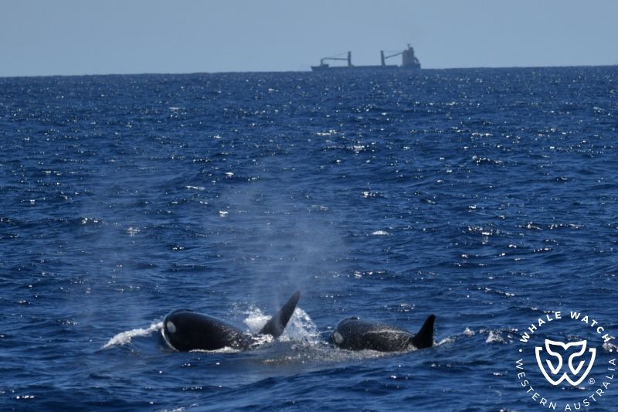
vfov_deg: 5.7
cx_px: 309
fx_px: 4119
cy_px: 206
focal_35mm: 240
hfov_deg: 8.6
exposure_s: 1/8000
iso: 500
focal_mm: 240
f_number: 5.6
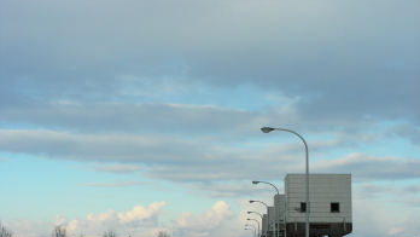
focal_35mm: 69
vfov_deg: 17.5
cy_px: 137
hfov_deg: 30.6
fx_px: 769
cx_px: 210
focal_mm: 10.5
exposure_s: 1/250
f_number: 4
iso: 50
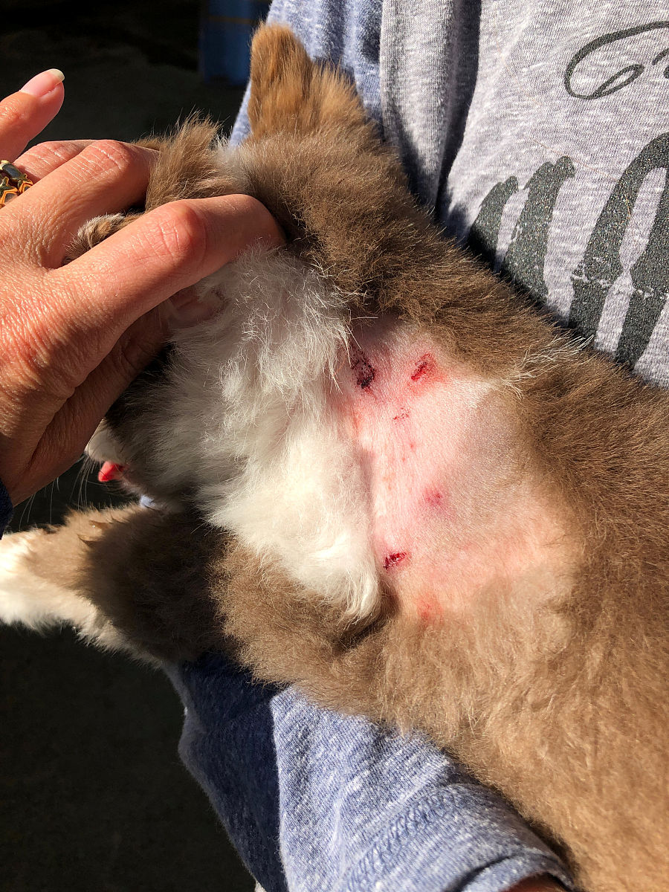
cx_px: 334
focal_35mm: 28
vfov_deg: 63.4
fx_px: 722
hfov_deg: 49.7
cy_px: 446
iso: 20
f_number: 1.8
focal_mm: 3.99
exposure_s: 1/1517
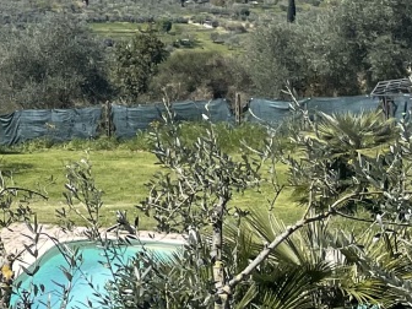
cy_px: -41
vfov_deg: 12.5
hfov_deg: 13.9
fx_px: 1381
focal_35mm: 116
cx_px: -460
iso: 32
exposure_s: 1/4651
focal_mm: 4.2
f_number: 1.6
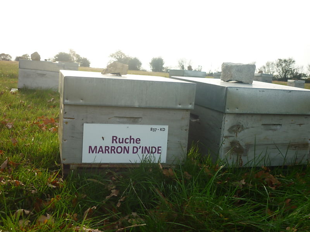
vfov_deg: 32.2
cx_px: 155
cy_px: 116
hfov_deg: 42.1
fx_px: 403
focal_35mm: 45
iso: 80
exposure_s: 1/400
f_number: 3.1
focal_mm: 7.4
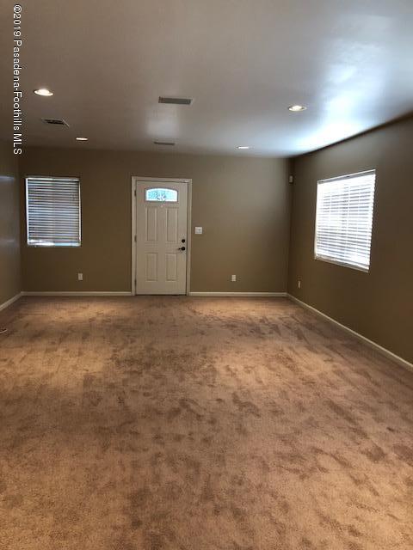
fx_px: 445
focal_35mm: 28
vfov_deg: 63.4
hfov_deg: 49.7
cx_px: 206
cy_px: 275
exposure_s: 1/24
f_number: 1.8
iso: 40
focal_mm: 3.99
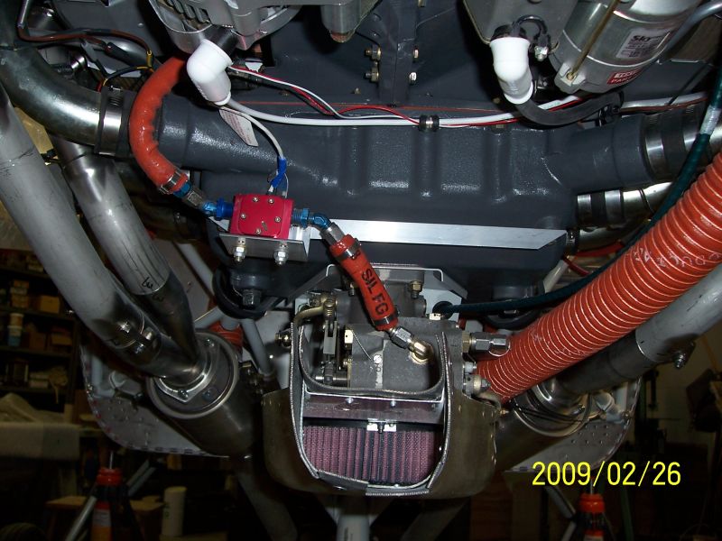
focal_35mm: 34
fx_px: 709
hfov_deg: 54.0
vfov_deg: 41.8
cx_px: 361
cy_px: 270
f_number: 2.7
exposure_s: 1/60
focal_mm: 5.6
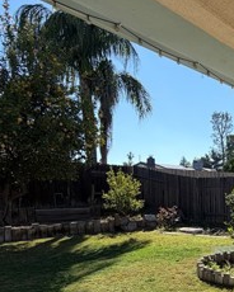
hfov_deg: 33.5
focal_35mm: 38
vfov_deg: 46.6
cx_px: 265
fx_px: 329
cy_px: 211
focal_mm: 2.22
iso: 25
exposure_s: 1/809
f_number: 2.2
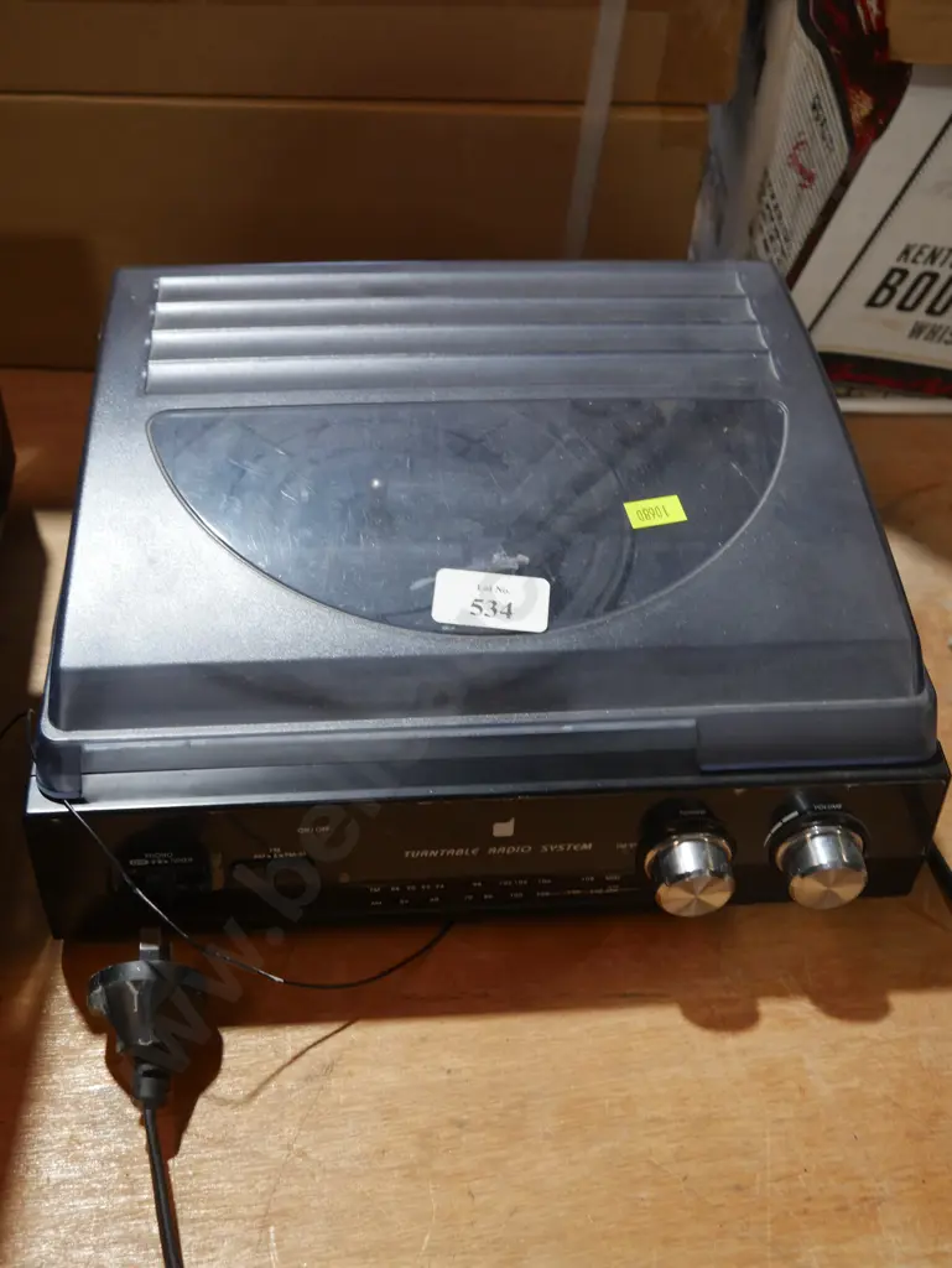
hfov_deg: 36.0
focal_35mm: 40
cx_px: 476
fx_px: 1466
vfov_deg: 46.8
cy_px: 634
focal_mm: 20
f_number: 4.4
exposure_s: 1/60
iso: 400
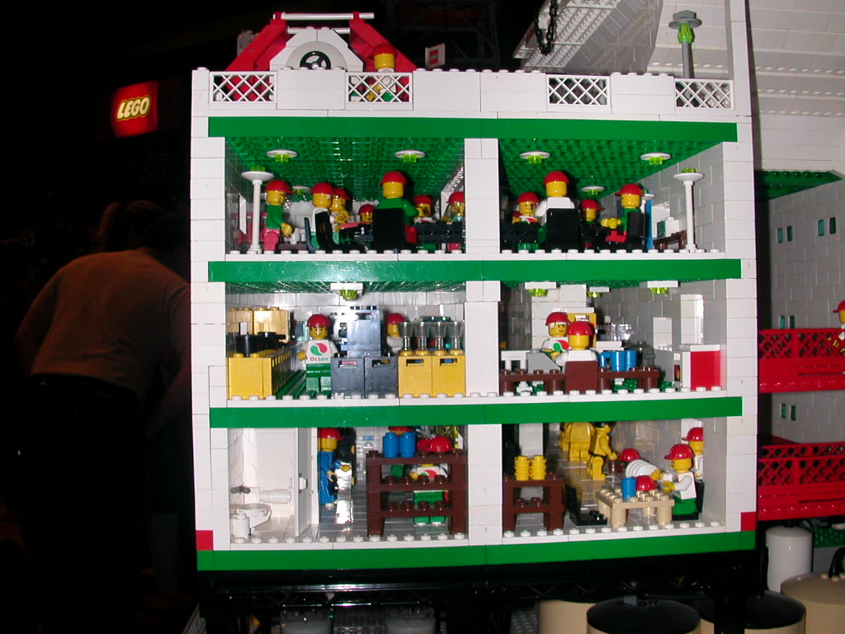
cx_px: 422
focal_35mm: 37
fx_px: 903
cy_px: 317
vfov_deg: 38.7
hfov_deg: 50.1
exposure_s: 1/59.9
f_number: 4.5
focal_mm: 5.6
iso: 100
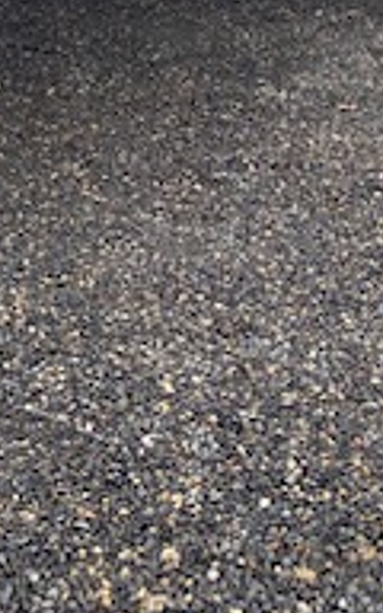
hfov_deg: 14.2
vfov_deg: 21.2
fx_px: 1536
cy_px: -93
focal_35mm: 92
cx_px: 214
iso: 32
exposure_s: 1/221
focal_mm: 4.25
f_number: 1.8
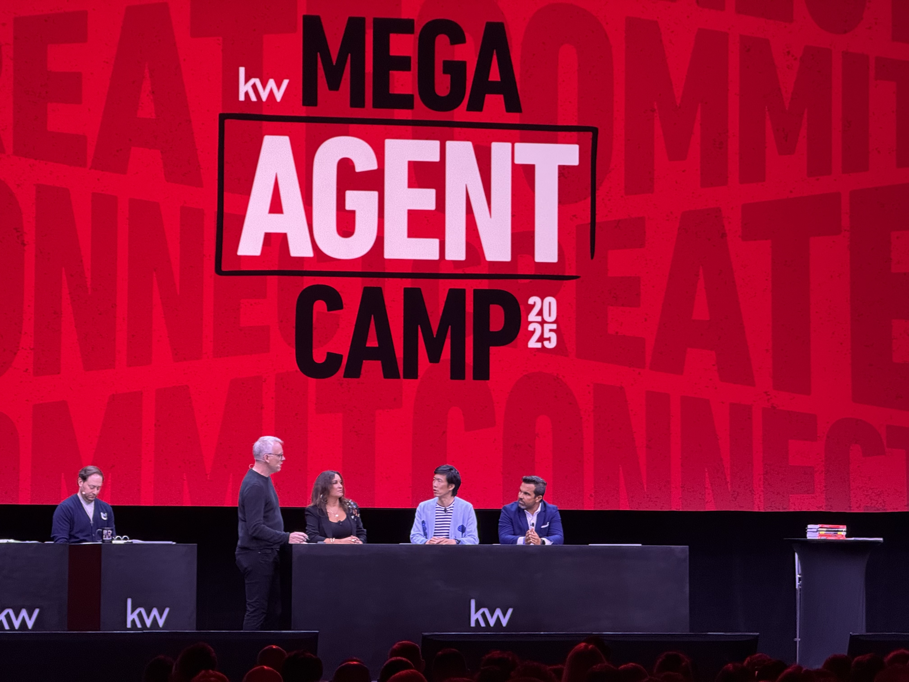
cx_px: 454
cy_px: 341
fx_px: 3151
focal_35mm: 120
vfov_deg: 12.3
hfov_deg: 16.4
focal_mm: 15.66
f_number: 2.8
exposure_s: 1/60
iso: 250
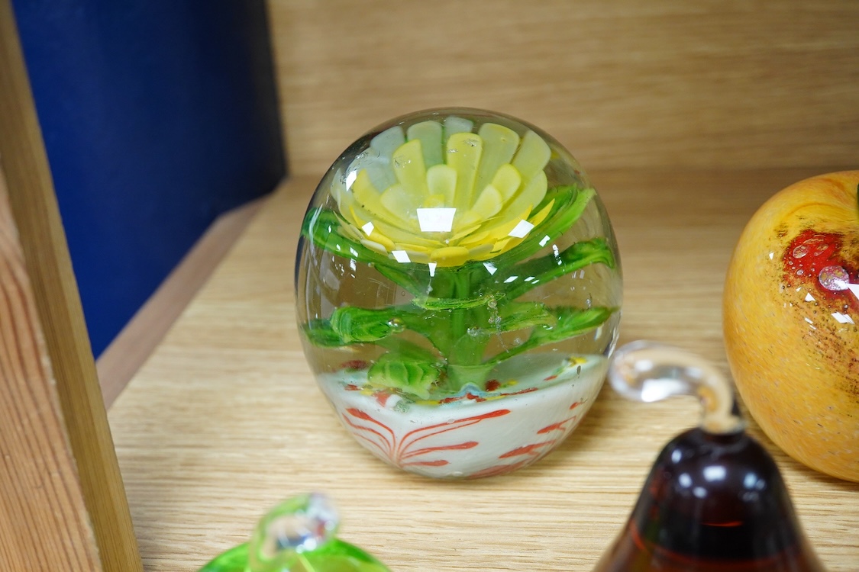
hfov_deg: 43.6
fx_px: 1074
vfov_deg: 29.9
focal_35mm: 45
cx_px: 430
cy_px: 286
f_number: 7.1
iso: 2500
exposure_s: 1/160
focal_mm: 30
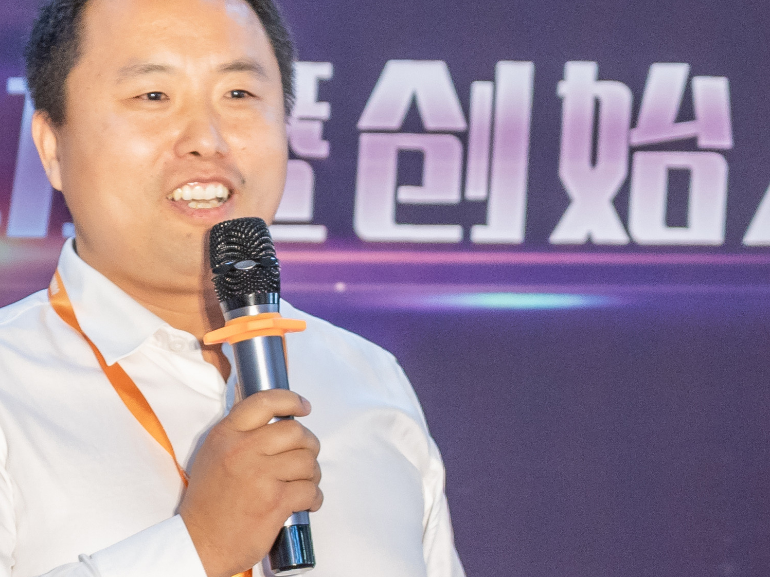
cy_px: 410
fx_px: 8829
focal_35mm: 397
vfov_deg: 3.7
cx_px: 318
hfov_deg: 5.0
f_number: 4
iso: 1600
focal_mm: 105
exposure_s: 1/80
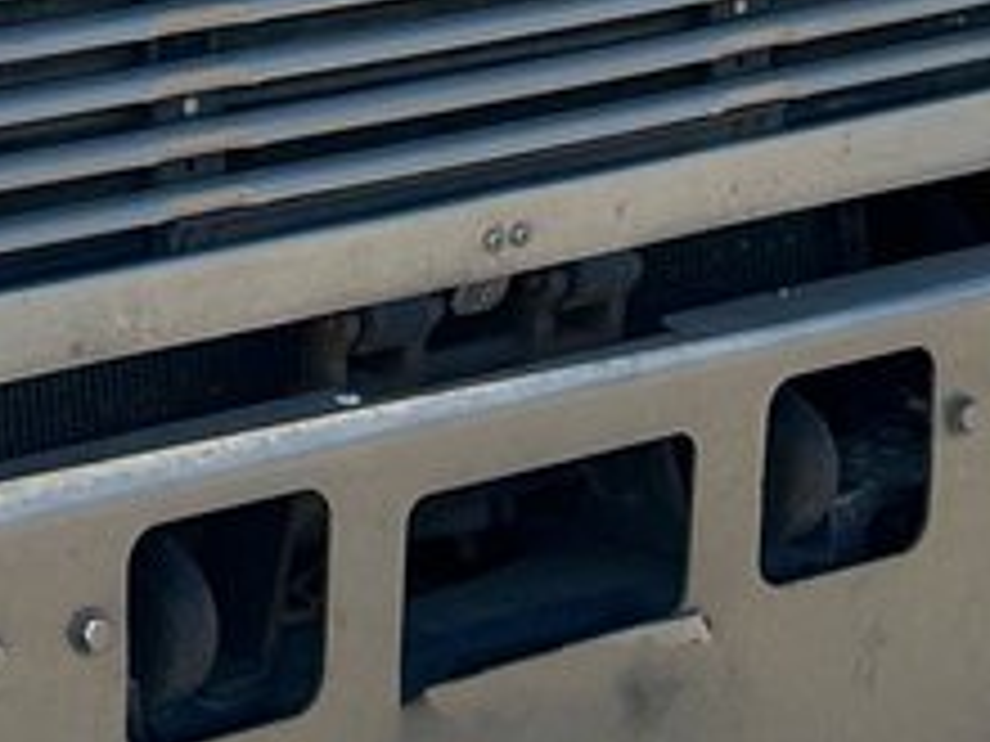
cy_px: -515
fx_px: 4719
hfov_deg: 11.1
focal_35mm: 165
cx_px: -857
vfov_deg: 8.7
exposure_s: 1/4184
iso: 80
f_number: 1.78
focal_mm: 6.86
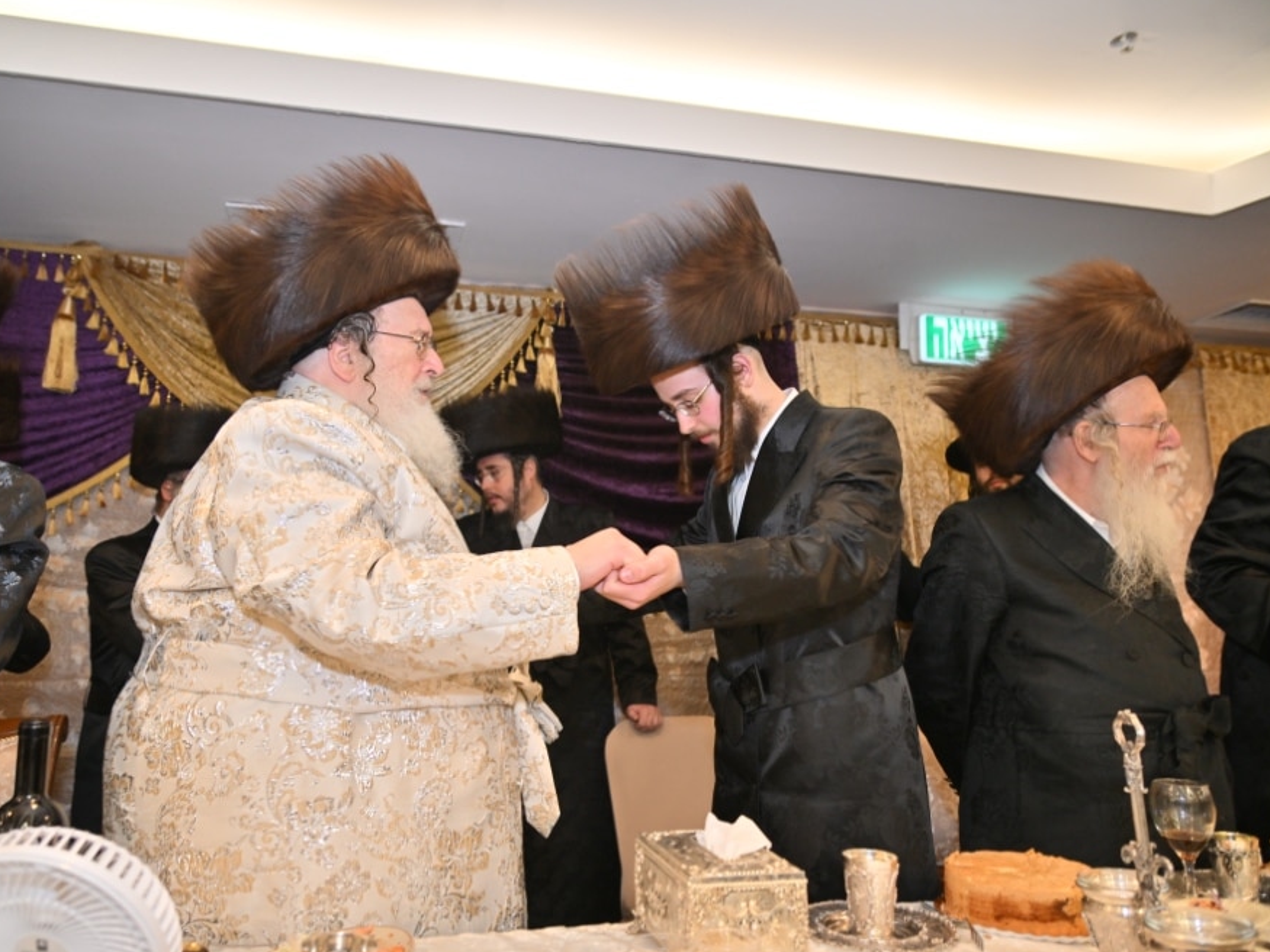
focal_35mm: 27
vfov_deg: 51.3
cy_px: 477
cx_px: 565
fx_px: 990
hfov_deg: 65.1
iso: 640
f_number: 4
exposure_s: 1/160
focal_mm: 24
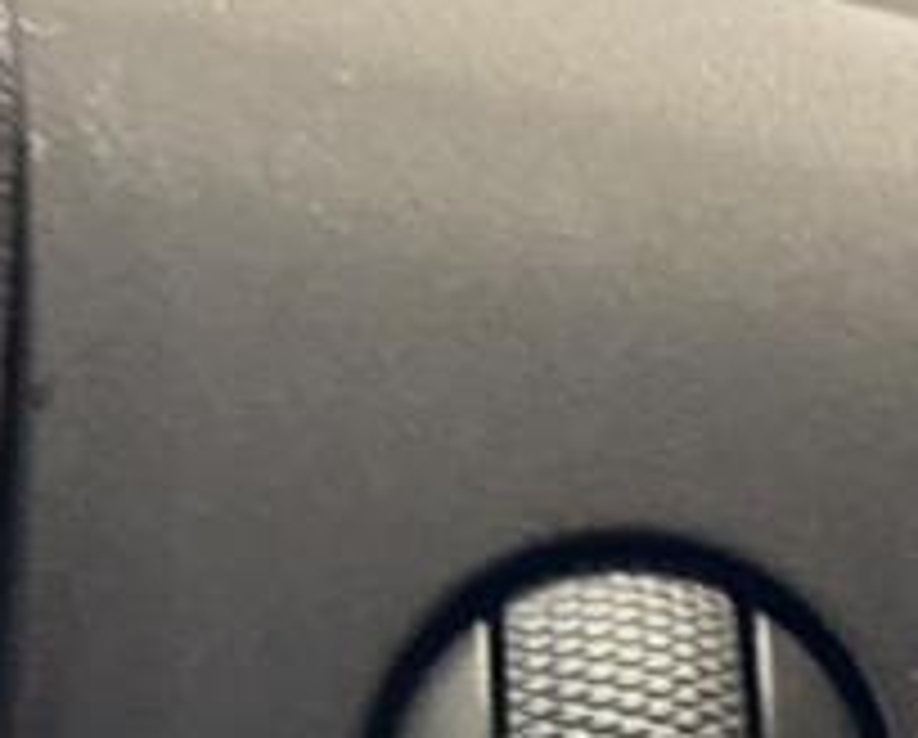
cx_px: 918
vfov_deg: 9.0
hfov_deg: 11.6
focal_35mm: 165
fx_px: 4492
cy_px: 1260
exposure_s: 1/33
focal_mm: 6.76
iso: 640
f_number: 1.78
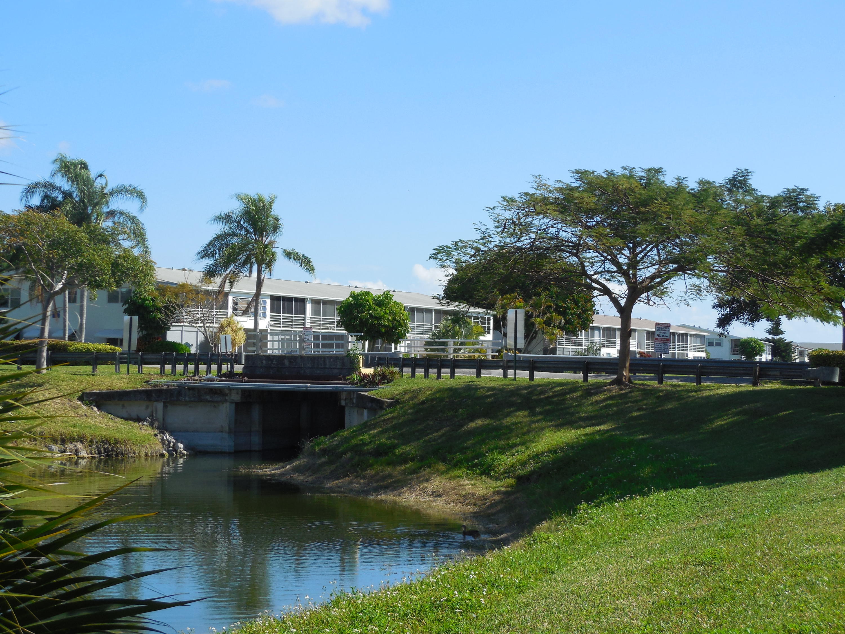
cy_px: 317
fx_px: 1733
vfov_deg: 20.7
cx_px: 422
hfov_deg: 27.4
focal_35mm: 71
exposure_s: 1/800
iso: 125
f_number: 4.4
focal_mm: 12.6
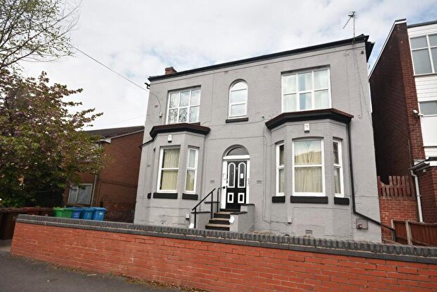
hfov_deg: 93.2
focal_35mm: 17
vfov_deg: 70.3
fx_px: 206
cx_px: 223
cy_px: 164
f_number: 7.1
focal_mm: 10
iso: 100
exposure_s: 1/200
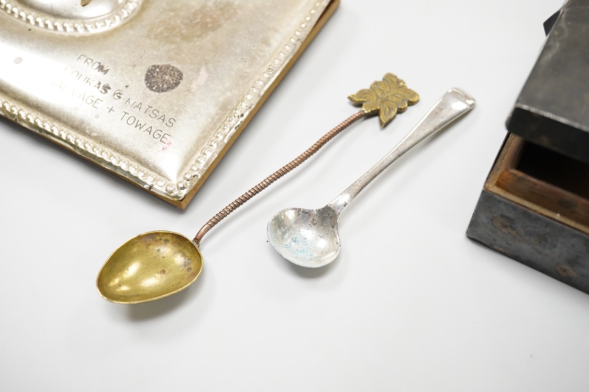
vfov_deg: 29.9
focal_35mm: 45
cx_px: 294
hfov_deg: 43.6
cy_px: 196
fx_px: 736
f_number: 8
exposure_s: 1/200
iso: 2500
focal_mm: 30
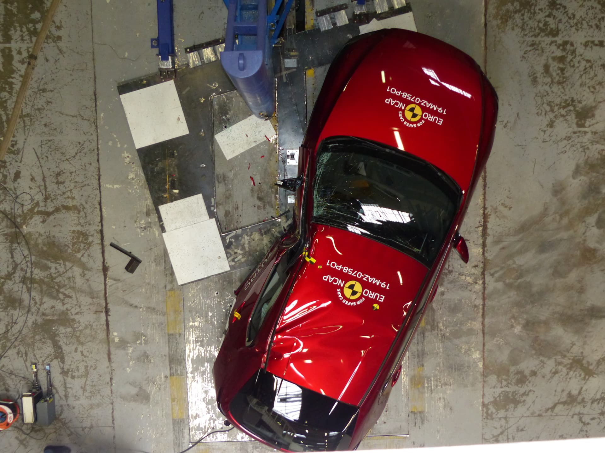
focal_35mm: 34
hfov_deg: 54.0
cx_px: 302
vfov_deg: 41.8
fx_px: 594
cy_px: 226
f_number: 2.8
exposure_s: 1/60
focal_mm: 6
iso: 400
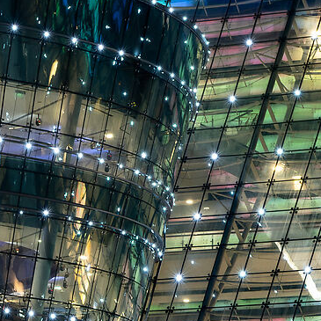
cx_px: -226
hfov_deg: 7.0
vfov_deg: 6.9
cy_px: 636
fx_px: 2581
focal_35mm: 246
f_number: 11
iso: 100
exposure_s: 2
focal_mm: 44
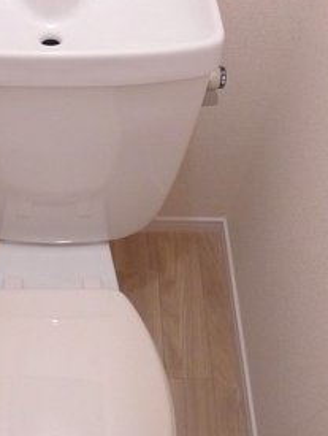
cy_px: 143
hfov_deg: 23.6
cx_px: 47
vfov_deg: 31.4
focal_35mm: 61
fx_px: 769
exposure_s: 1/40
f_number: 2
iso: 400
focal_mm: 5.1
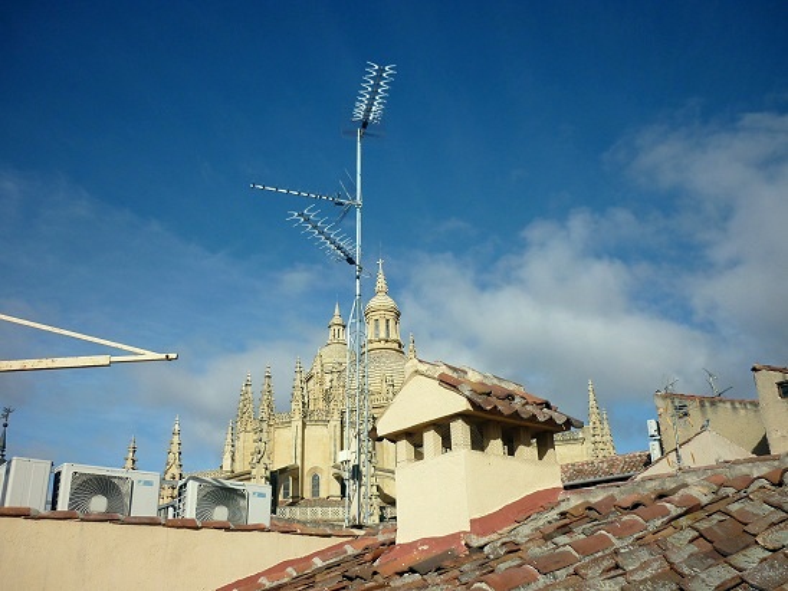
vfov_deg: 42.9
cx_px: 394
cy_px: 296
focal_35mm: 33
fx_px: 751
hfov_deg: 55.4
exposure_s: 1/320
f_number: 8
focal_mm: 5.5
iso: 80
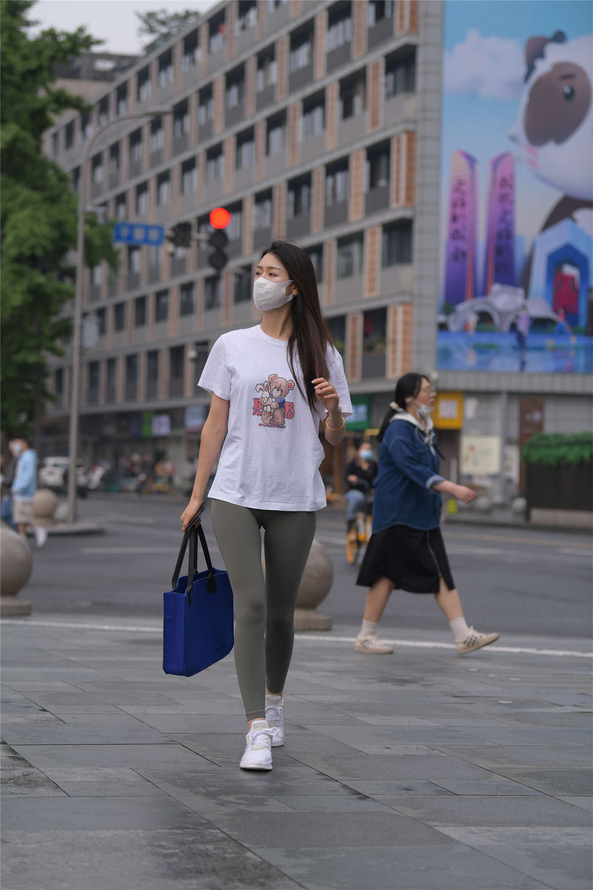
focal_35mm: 92
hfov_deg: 14.9
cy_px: 445
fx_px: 2273
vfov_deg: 22.1
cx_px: 296
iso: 80
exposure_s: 1/640
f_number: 3.5
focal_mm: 92
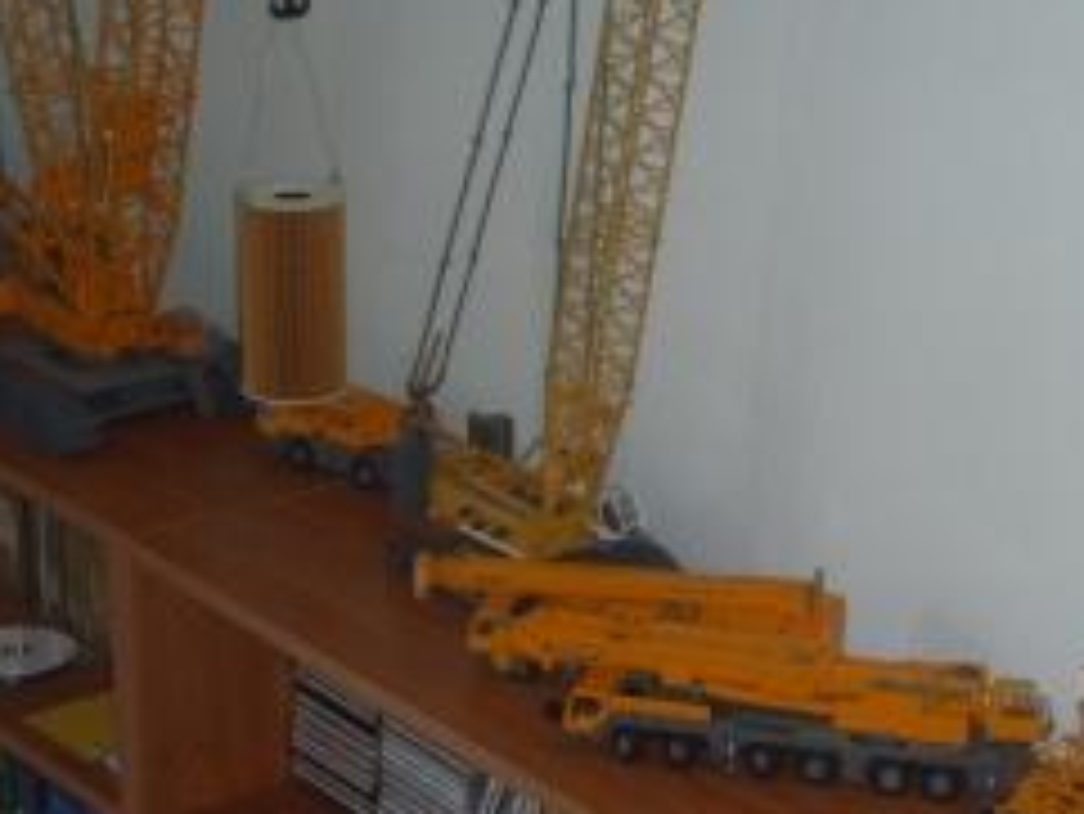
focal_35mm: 93
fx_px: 2914
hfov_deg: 20.9
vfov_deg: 15.9
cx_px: 778
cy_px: 490
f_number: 3.8
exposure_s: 1/45
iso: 100
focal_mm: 8.8
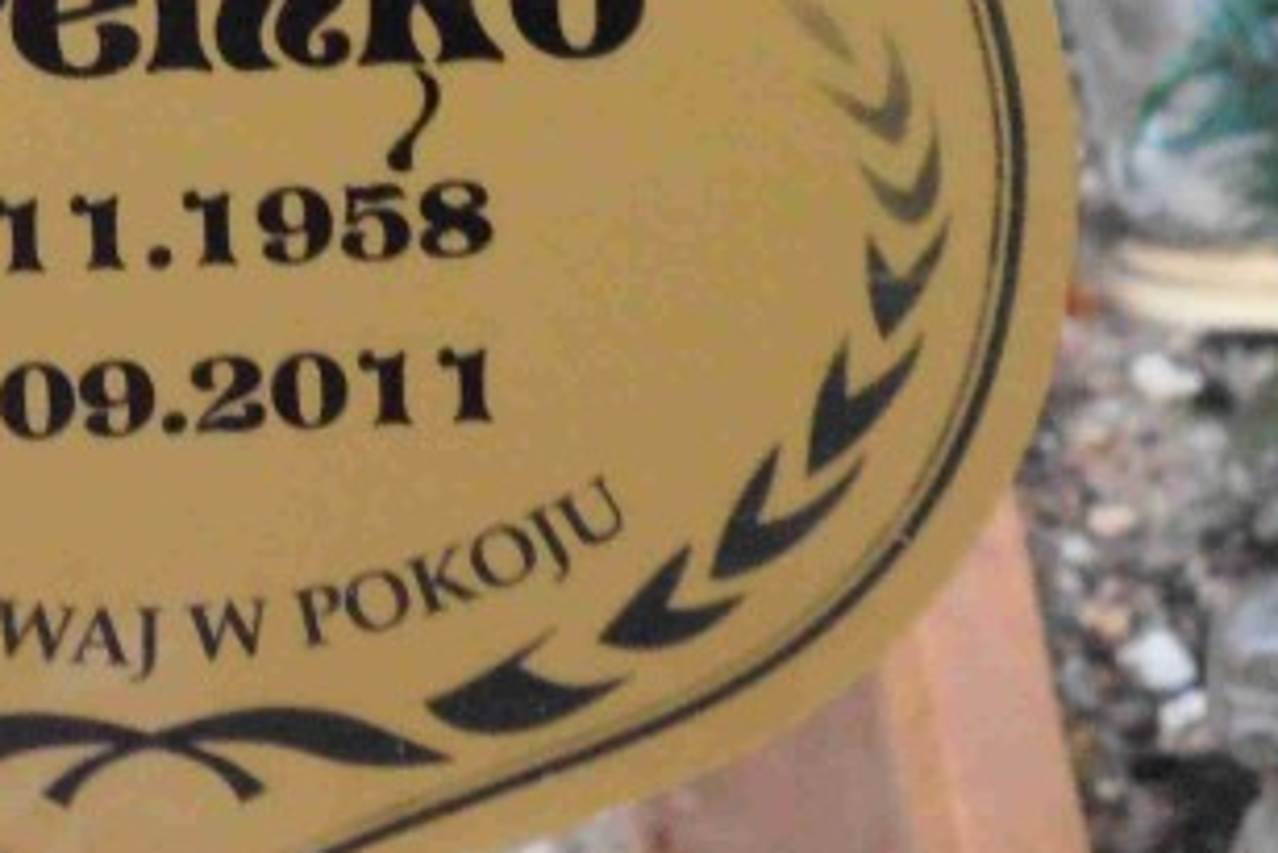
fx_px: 18468
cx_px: 62
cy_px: 150
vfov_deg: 2.6
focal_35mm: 520
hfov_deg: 4.0
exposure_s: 1/200
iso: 800
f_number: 5.7
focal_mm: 42.54
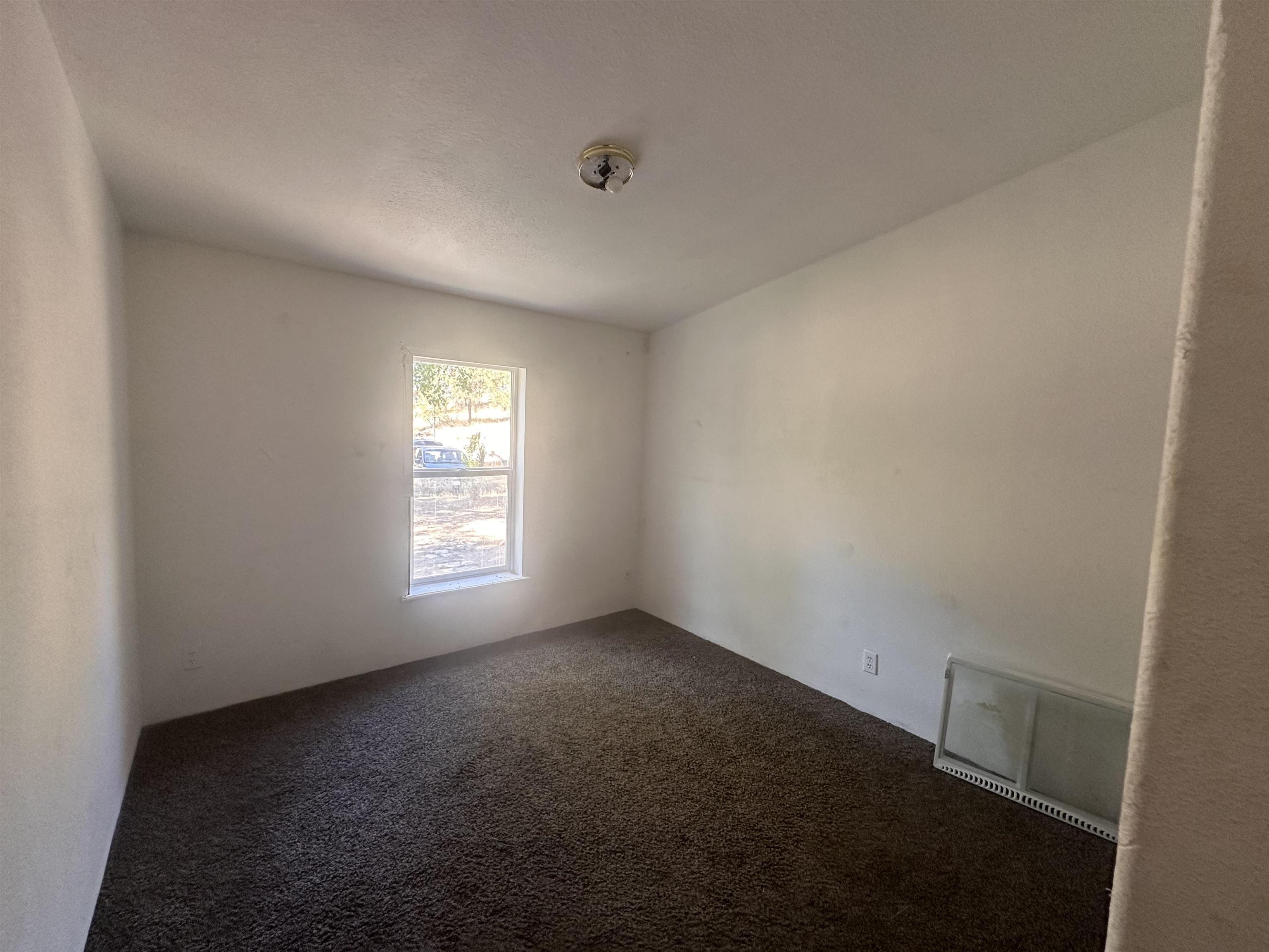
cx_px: 634
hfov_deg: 102.1
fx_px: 513
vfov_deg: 85.7
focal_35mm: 14
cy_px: 476
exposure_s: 1/99
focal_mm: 2.22
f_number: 2.2
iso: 200
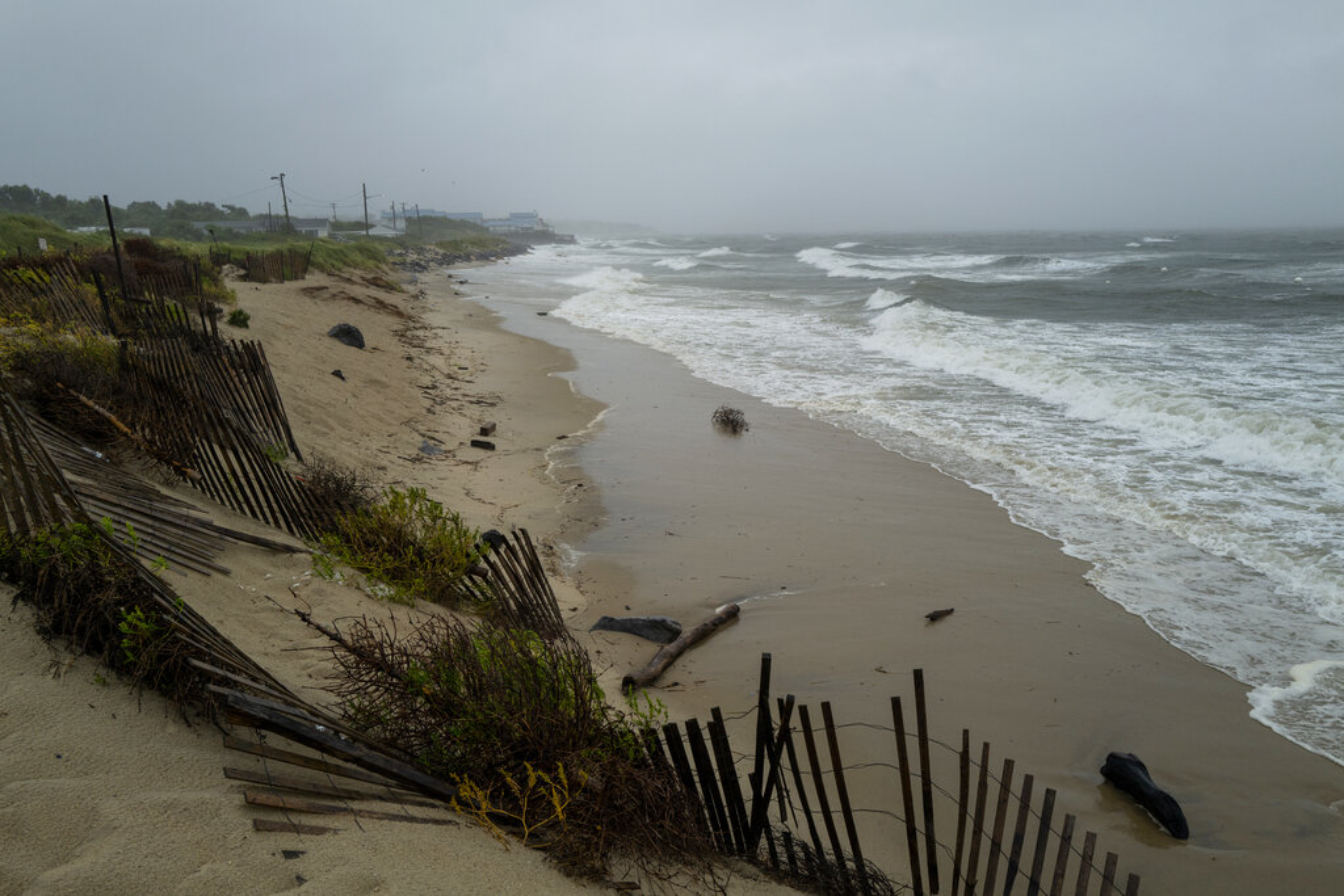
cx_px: 672
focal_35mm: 28
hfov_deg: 65.5
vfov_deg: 46.4
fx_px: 1045
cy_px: 448
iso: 400
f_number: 7.1
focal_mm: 28
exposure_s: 1/250
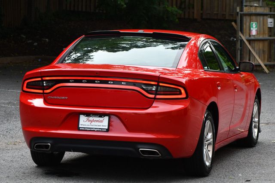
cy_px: 92
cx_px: 138
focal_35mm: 138
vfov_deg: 9.9
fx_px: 1054
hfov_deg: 14.9
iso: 400
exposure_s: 1/250
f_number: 5.6
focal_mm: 92
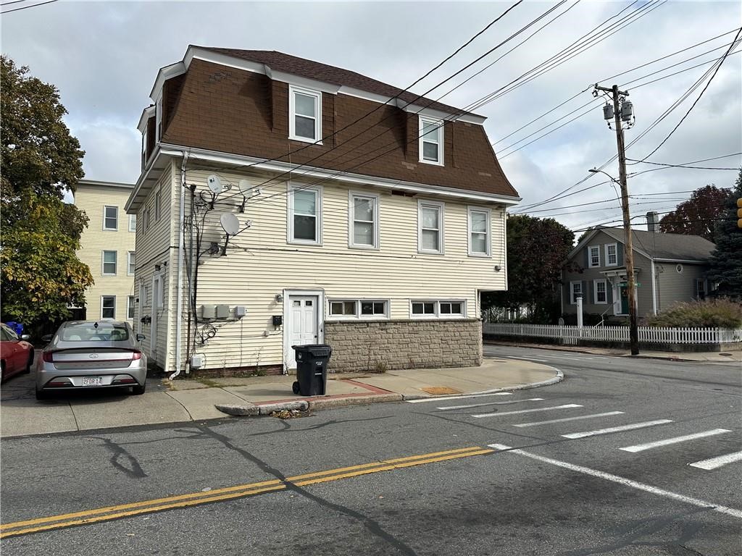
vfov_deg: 56.8
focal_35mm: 24
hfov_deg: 71.6
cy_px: 278
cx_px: 371
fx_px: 514
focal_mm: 6.86
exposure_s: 1/6623
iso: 80
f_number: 1.78
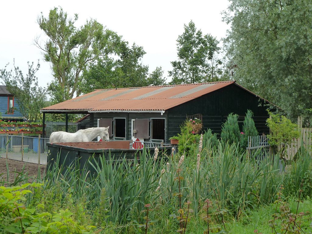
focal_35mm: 63
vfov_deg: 23.3
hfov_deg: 30.7
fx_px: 568
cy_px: 117
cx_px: 156
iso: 125
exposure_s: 1/125
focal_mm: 10.3
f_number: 4
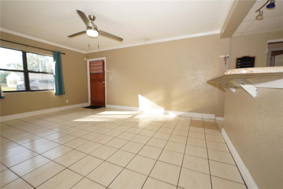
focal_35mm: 16
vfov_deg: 74.6
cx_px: 142
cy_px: 94
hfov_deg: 97.6
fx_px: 124
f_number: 5.6
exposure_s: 1/250
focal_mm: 10.5
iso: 1000
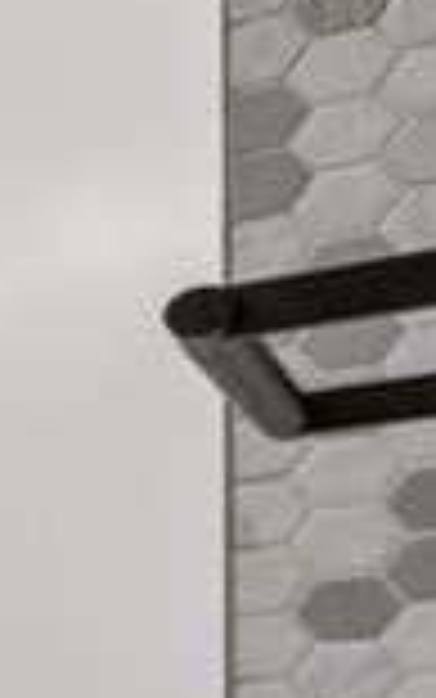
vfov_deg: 20.5
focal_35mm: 94
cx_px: -1771
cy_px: 856
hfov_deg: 6.3
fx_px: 1785
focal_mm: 14
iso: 250
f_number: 10
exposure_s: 1/3
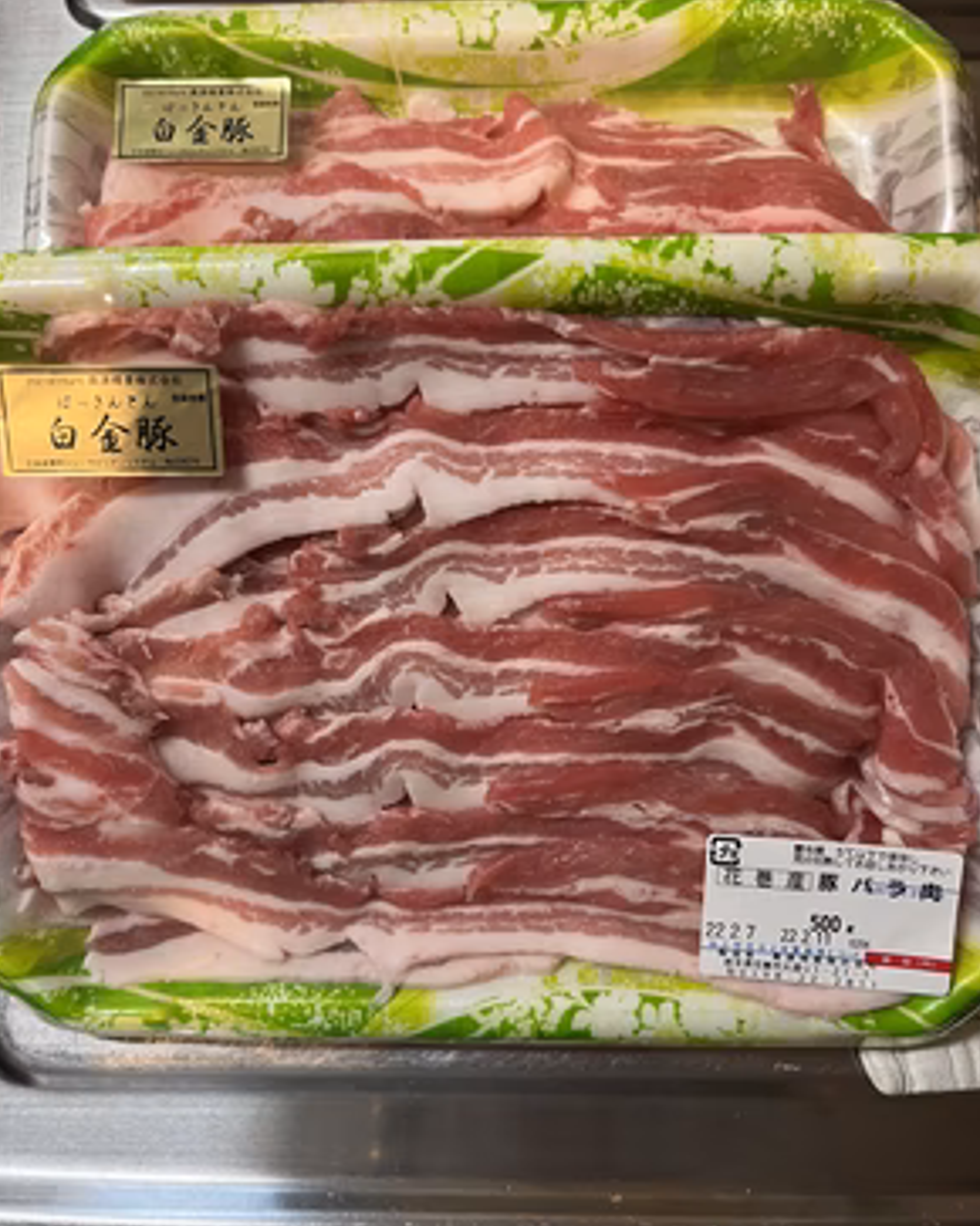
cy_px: 605
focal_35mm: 28
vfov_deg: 62.2
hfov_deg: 51.5
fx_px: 1016
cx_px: 483
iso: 160
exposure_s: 1/50
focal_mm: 5.1
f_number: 1.6
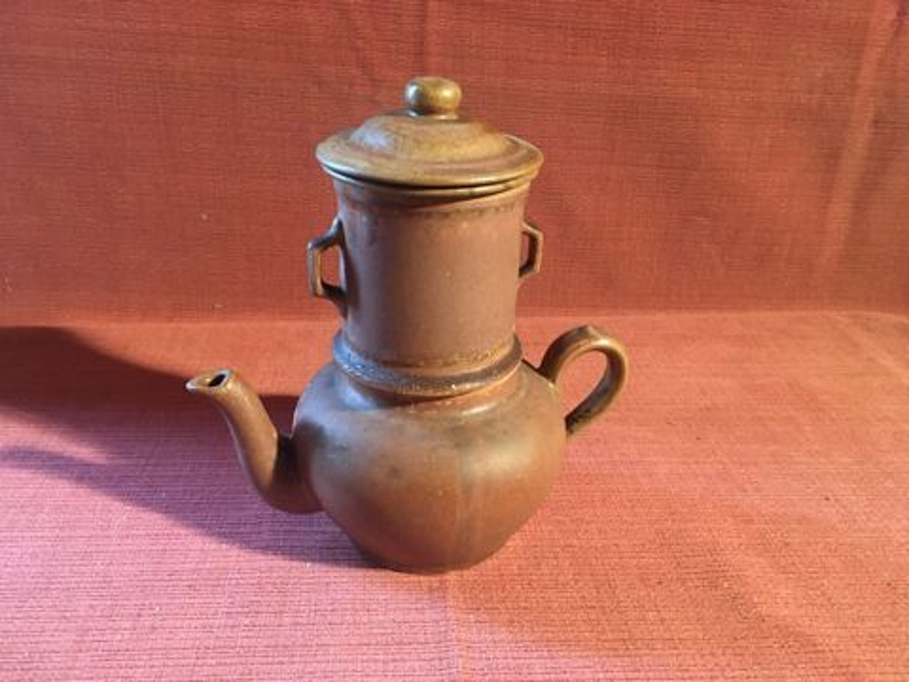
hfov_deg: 61.7
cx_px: 454
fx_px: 762
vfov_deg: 48.2
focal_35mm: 29
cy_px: 341
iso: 200
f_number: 2.2
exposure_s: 1/20
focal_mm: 4.15
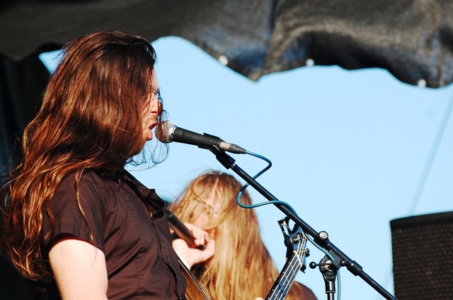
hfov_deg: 8.9
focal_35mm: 232
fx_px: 2920
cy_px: 150
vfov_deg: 5.9
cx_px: 226
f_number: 5
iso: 200
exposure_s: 1/500
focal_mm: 155
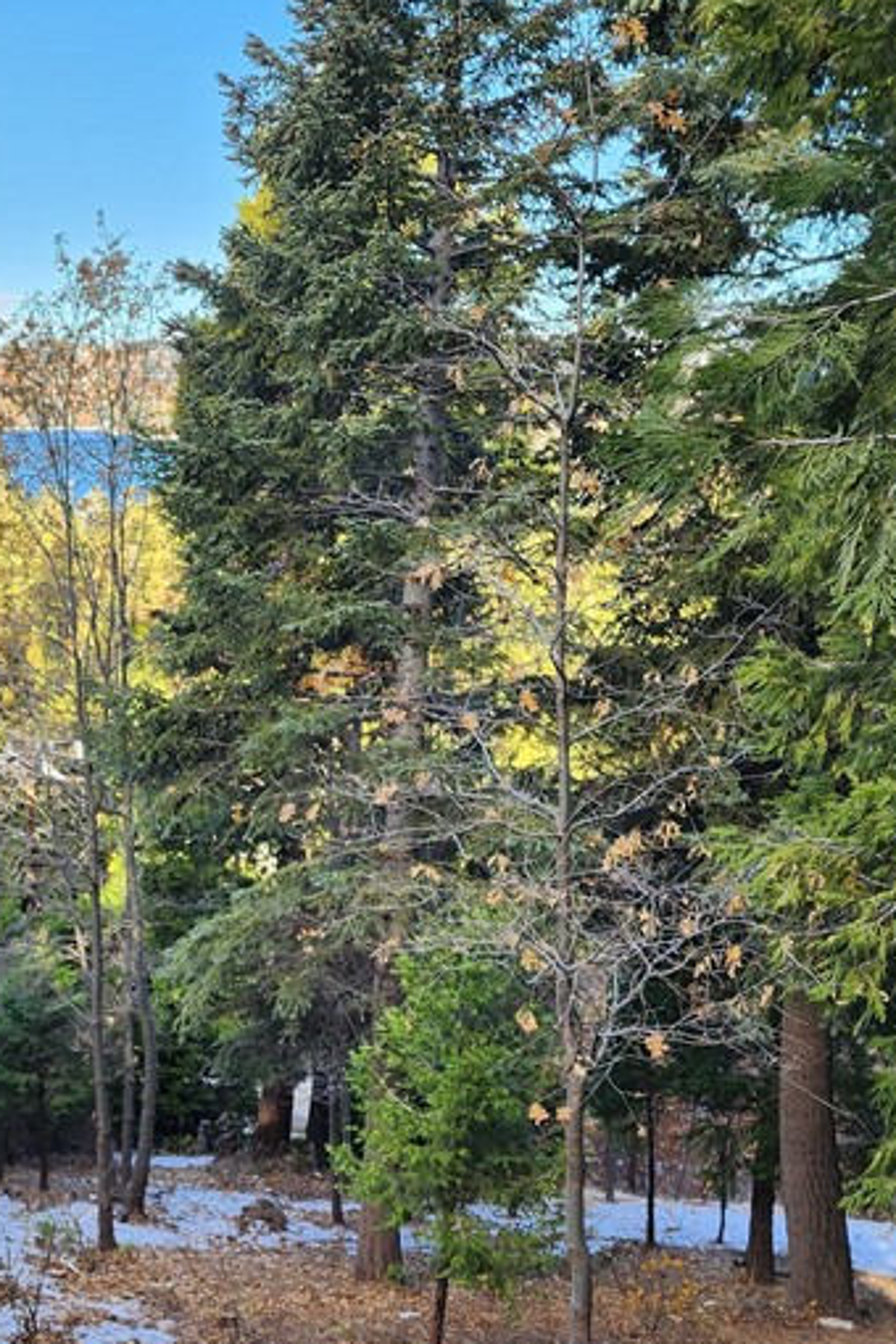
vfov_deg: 40.7
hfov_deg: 27.3
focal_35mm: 48
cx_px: 134
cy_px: 878
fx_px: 1792
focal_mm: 6.4
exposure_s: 1/180
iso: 16
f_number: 1.8
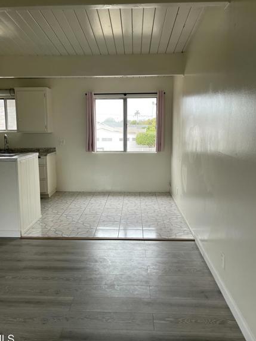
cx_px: 119
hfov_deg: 49.8
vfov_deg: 63.4
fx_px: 276
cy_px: 165
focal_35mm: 28
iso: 125
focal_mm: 5.1
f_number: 1.6
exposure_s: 1/117
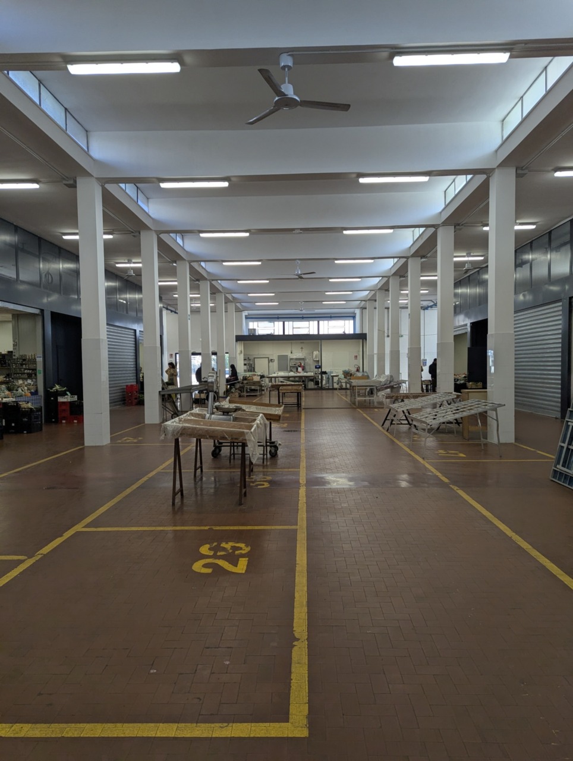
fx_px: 528
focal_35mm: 24
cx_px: 286
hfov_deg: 56.9
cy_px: 380
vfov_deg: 71.5
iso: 77
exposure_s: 1/236
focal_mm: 6.81
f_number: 1.85
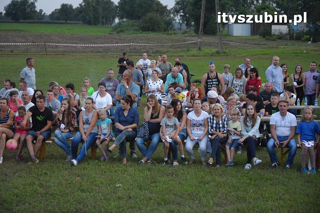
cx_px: 160
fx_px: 932
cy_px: 106
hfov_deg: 19.5
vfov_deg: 13.0
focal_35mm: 105
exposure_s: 1/250
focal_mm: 70
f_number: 4.5
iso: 1600
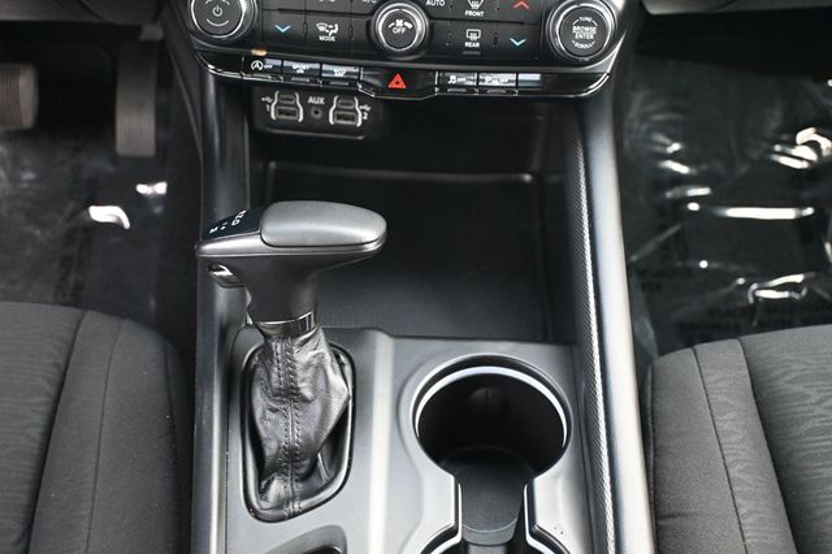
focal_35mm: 46
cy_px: 277
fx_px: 1057
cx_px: 416
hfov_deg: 43.0
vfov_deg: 29.4
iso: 3200
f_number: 4.8
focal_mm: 30.5
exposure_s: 1/125
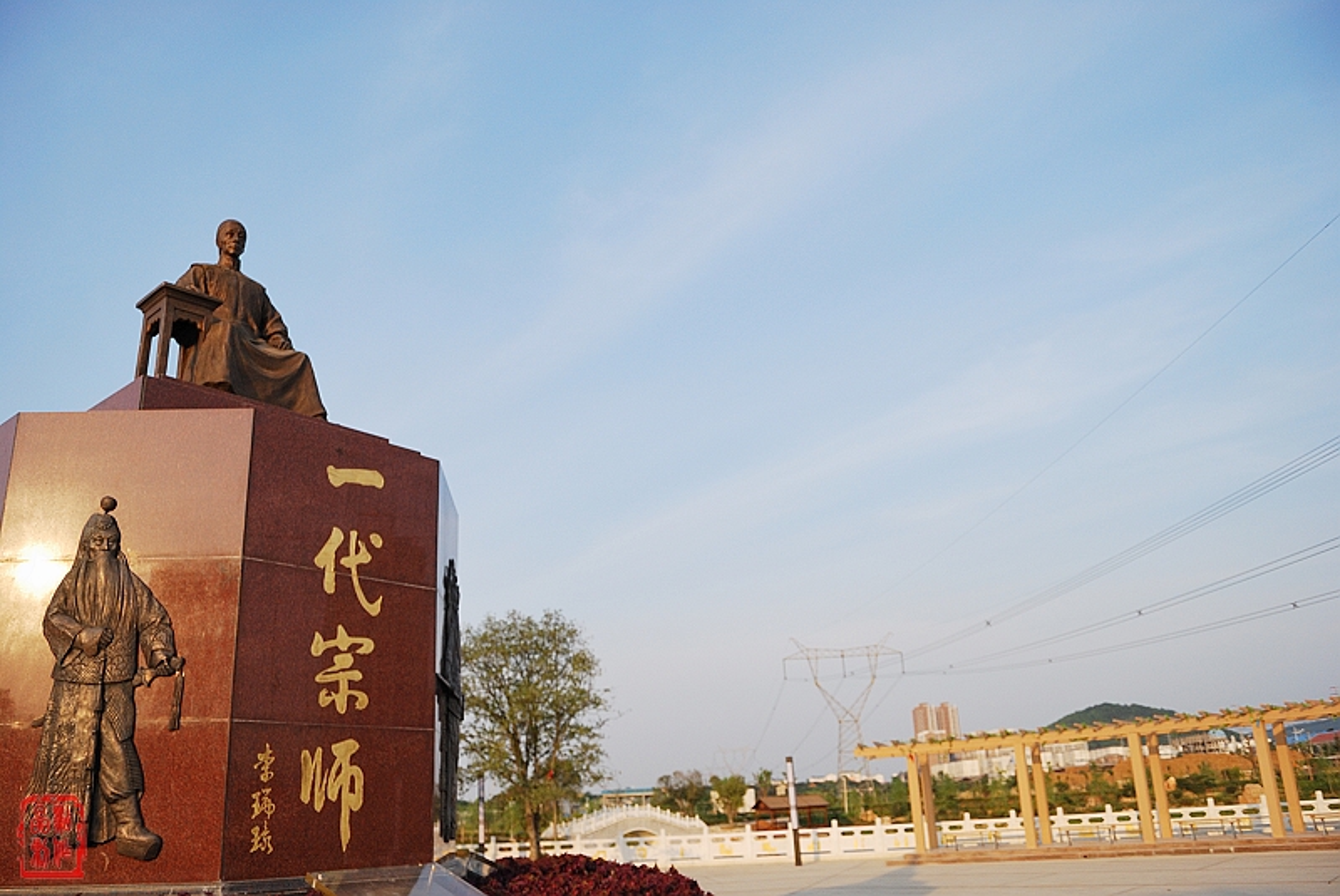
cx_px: 670
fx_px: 1006
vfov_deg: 48.0
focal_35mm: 27
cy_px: 448
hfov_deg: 67.3
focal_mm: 18
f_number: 4.5
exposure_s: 1/1000
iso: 200
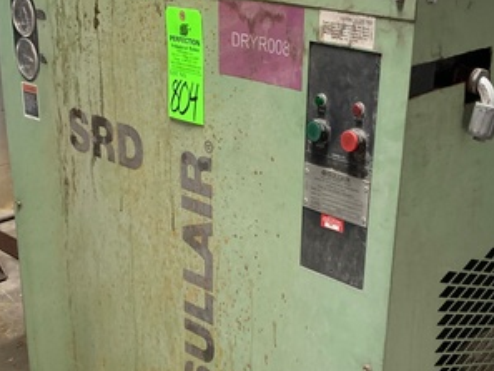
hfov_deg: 33.8
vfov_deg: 25.8
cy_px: 284
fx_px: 799
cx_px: 358
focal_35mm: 56
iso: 400
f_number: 1.8
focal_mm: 4.25
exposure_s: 1/40
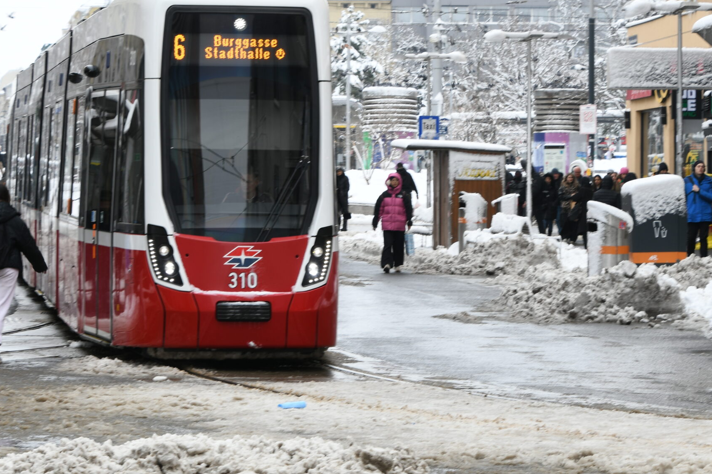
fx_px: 2887
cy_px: 148
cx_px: 397
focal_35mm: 146
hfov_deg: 14.1
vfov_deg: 9.4
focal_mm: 65
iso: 100
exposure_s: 1/50
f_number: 10
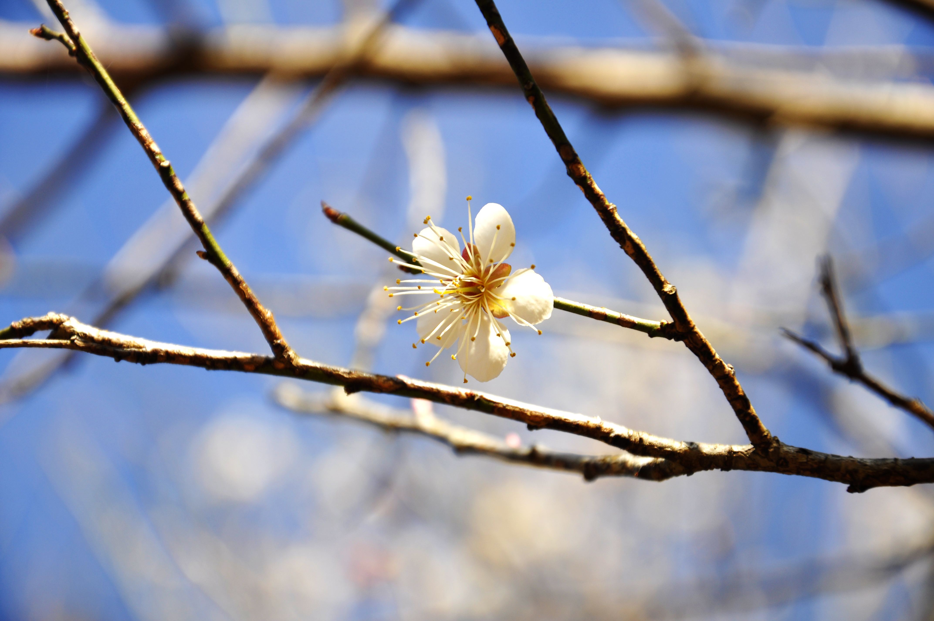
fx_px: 4081
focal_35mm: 158
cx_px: 467
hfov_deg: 13.1
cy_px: 310
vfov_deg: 8.7
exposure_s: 1/250
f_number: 7.1
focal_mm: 105
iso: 100
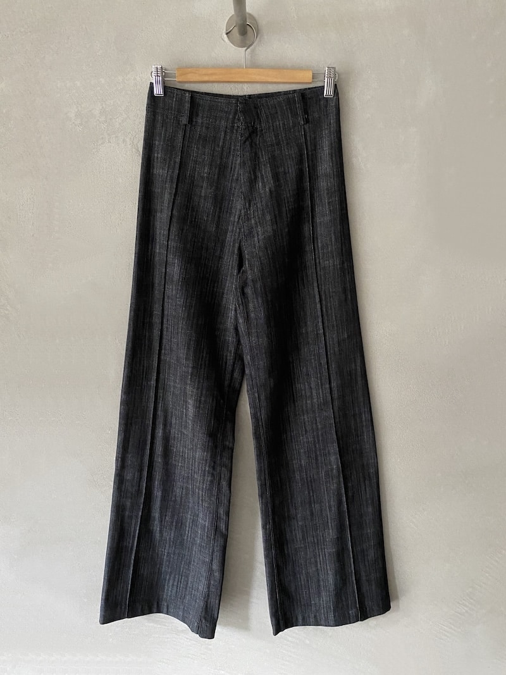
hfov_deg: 53.1
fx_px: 507
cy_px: 338
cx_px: 253
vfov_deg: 67.3
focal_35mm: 26
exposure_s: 1/60
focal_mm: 4.25
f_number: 1.8
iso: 500
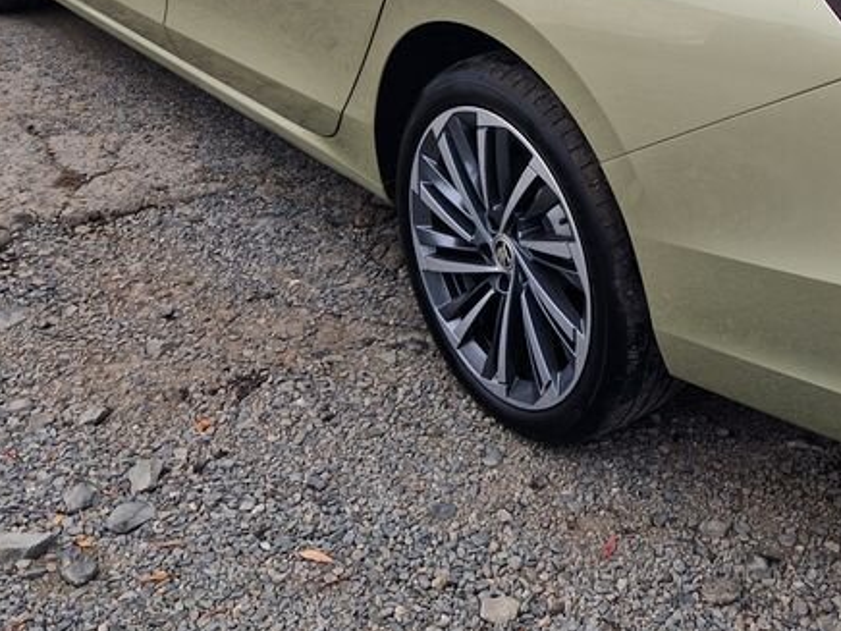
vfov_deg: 25.8
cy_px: 10
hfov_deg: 34.5
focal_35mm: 54
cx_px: 673
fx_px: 1312
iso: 50
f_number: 1.8
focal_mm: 5.4
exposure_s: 1/51
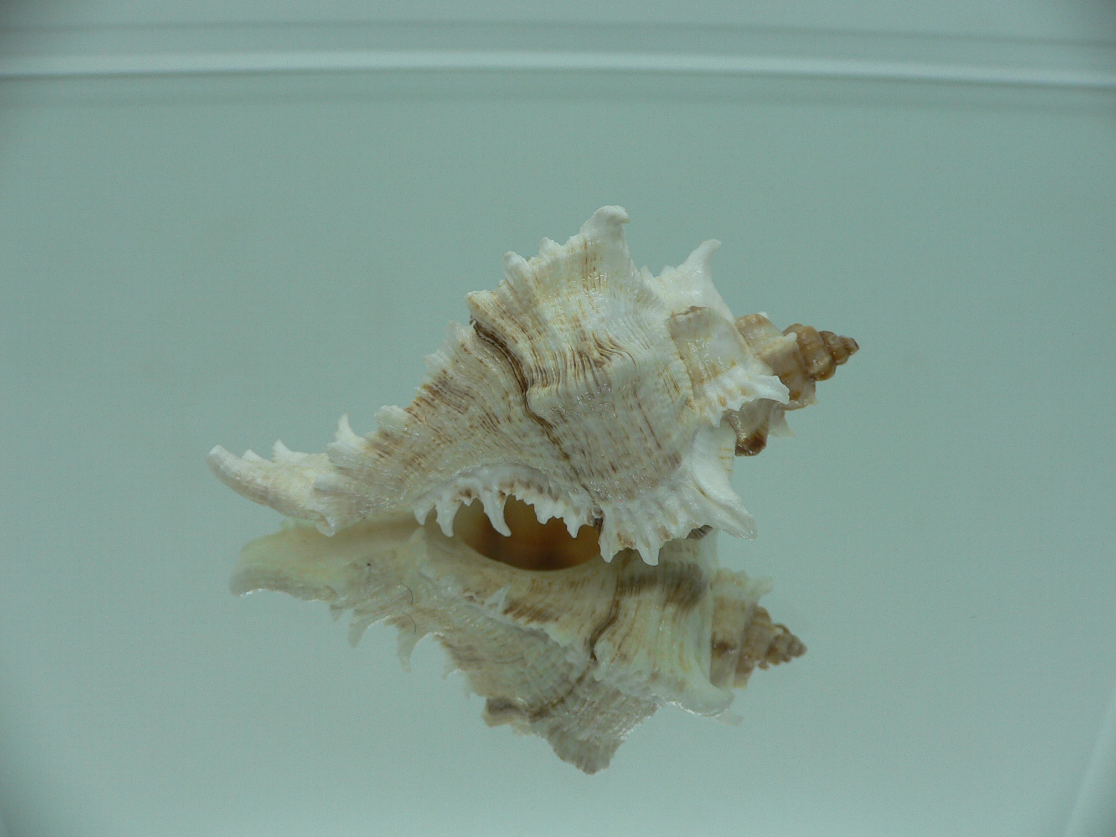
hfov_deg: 52.6
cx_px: 558
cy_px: 418
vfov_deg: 40.7
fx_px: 1128
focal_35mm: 35
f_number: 2.8
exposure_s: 1/80
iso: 80
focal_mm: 4.6
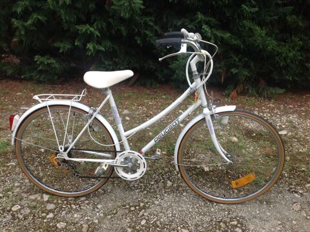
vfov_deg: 40.6
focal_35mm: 35
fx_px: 313
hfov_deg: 52.7
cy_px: 116
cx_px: 155
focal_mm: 4.28
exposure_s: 1/145
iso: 50
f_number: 2.4
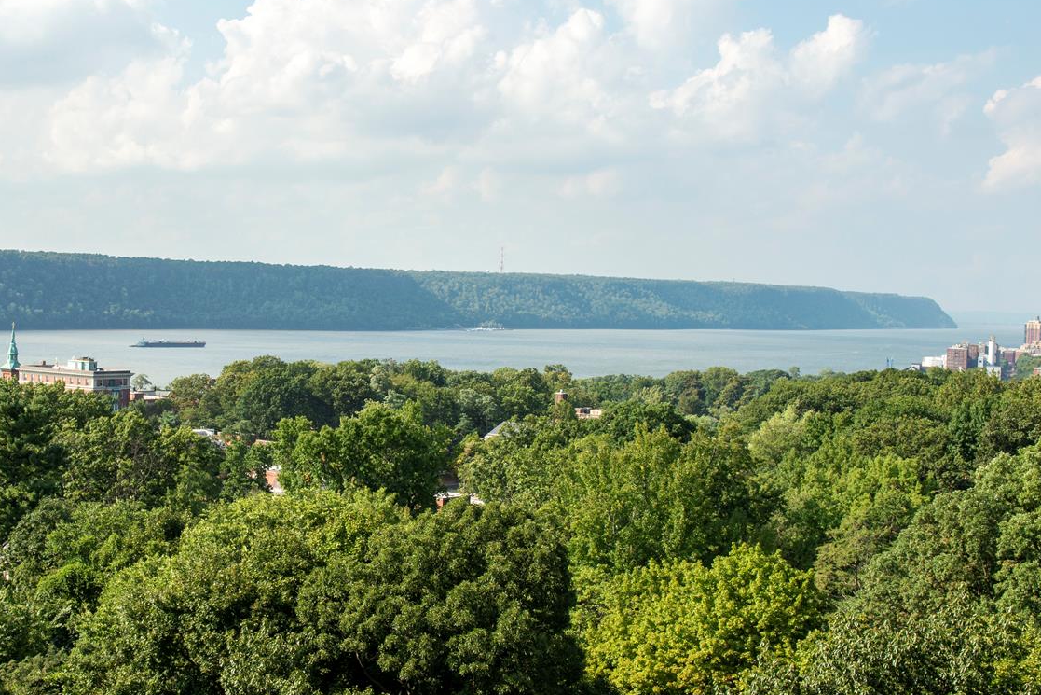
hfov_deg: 35.7
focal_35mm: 55
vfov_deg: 24.6
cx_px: 310
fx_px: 1591
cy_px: 345
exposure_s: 1/320
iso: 320
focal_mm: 32
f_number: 11
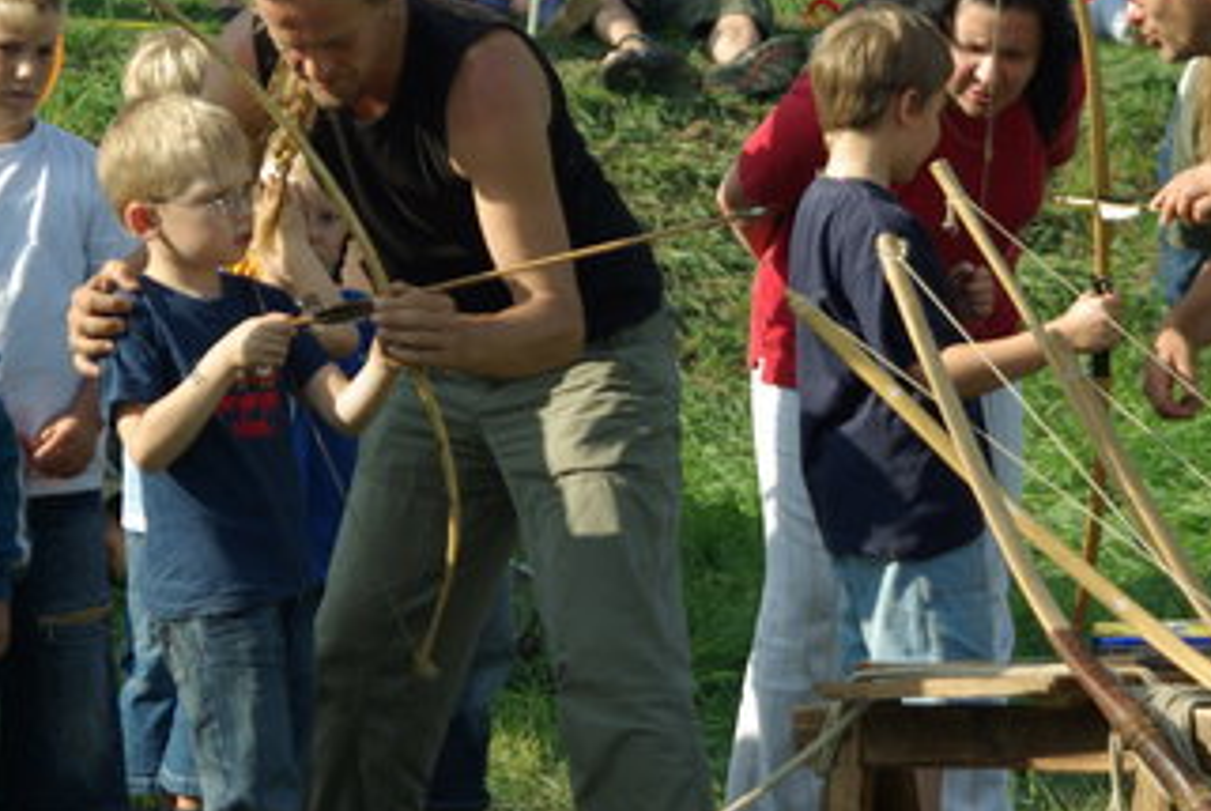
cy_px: 392
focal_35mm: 264
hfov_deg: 7.8
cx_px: 666
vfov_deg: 5.2
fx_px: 8885
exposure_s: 1/180
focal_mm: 113
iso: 100
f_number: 5.6
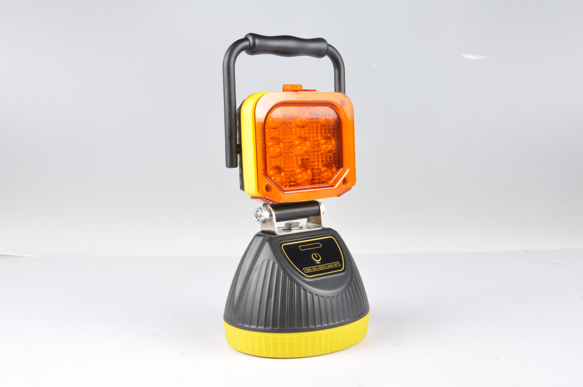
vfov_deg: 29.8
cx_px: 292
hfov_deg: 43.7
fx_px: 728
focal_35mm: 45
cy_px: 194
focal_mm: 30
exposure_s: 1.3
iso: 200
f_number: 20
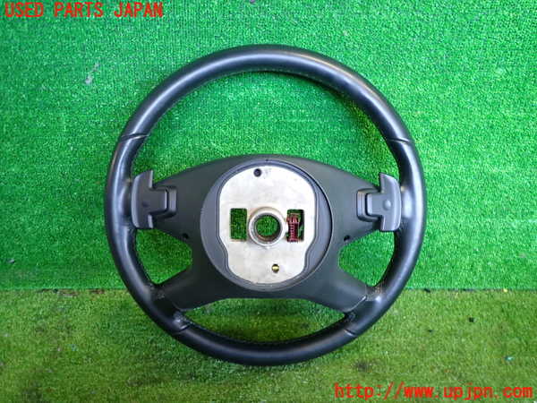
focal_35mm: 25
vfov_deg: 54.9
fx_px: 388
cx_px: 268
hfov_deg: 69.4
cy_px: 202
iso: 200
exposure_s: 1/40
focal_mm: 4.5
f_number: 2
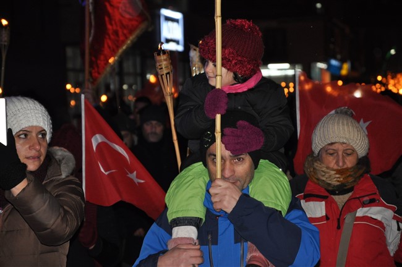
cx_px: 201
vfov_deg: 8.7
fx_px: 1757
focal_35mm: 158
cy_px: 134
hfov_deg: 13.1
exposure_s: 1/60
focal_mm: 105
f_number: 5.6
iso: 800
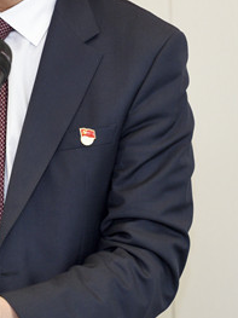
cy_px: 60
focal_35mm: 571
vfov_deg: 3.5
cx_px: -53
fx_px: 5239
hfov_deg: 2.6
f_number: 3.5
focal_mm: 200
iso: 1000
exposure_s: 1/250
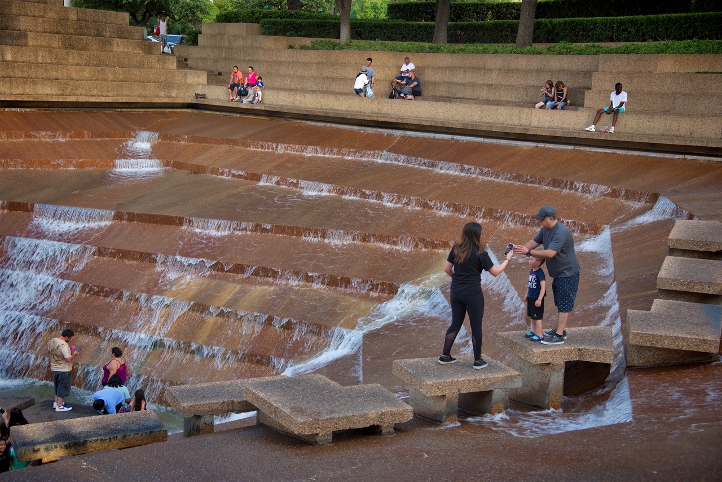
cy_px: 241
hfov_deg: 39.6
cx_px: 361
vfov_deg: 27.0
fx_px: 1003
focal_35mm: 50
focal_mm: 50
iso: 100
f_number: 4.5
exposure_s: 1/100
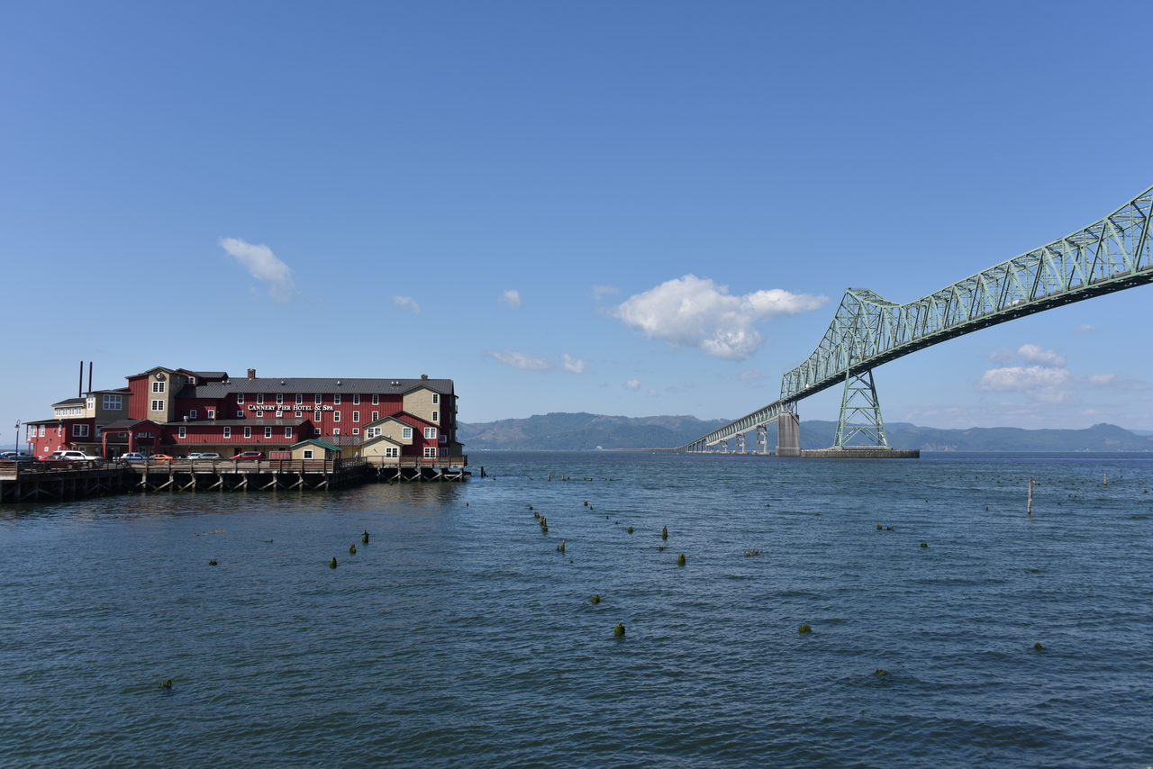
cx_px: 576
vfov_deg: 46.4
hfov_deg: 65.5
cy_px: 384
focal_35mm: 28
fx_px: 897
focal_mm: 28
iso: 100
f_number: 9
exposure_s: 1/320
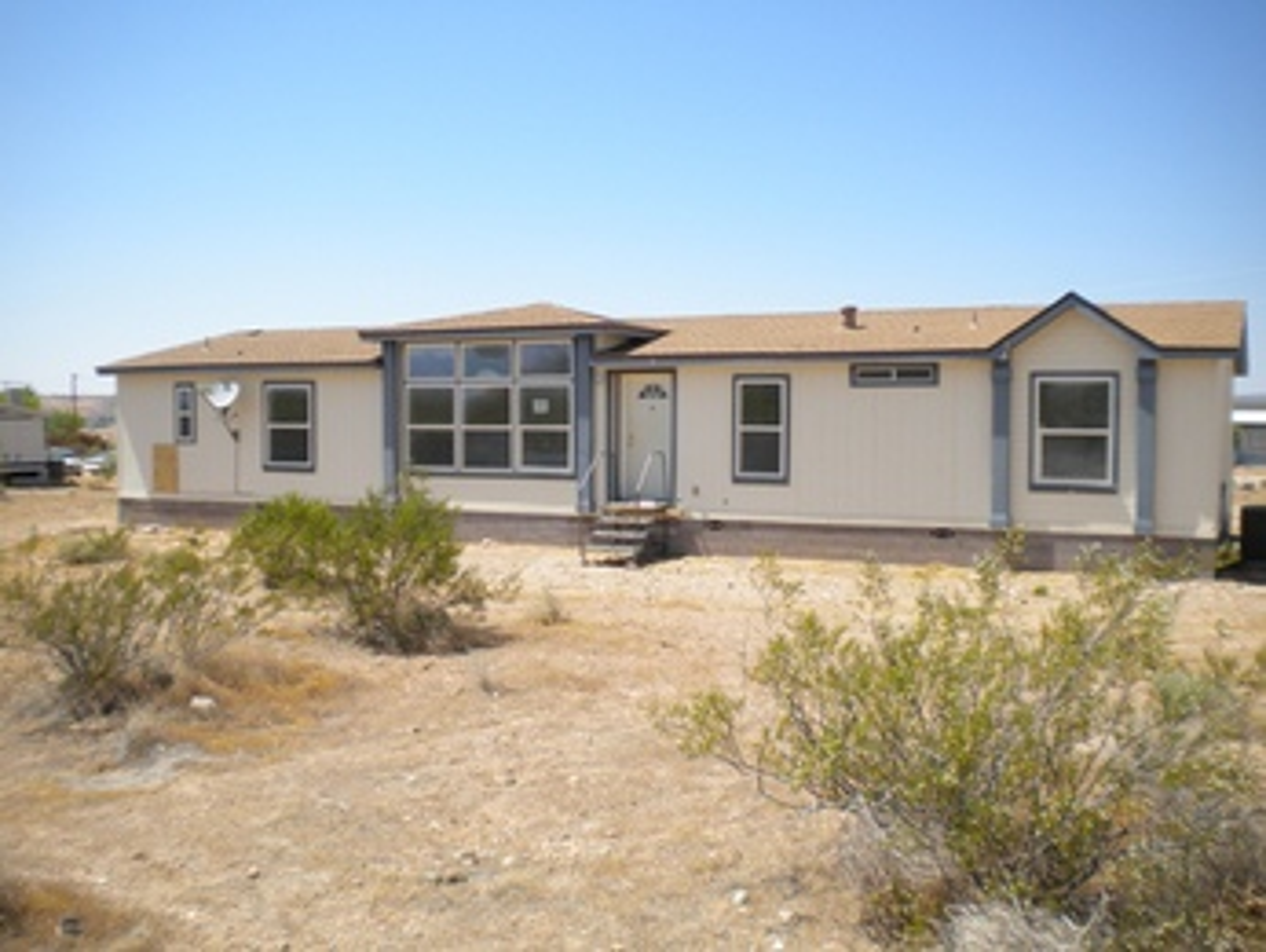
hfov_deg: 52.6
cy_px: 476
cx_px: 633
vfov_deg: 40.7
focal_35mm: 35
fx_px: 1281
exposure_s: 1/604
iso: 80
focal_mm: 6.3
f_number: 4.6
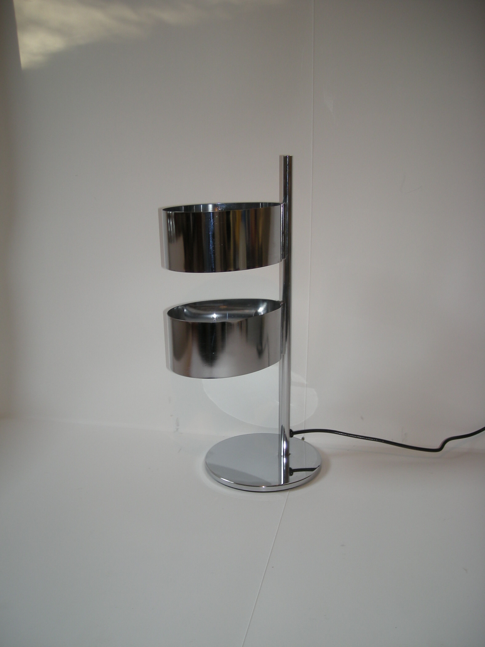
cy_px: 324
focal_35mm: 35
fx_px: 654
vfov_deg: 52.6
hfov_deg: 40.7
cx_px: 242
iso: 50
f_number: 2.8
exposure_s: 1/56.7
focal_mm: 5.7
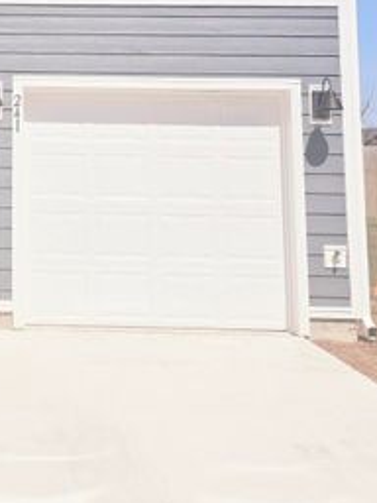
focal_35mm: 60
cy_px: 38
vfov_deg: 30.6
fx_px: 871
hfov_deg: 23.3
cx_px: -12
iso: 12
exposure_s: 1/2000
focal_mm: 6.3
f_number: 1.7
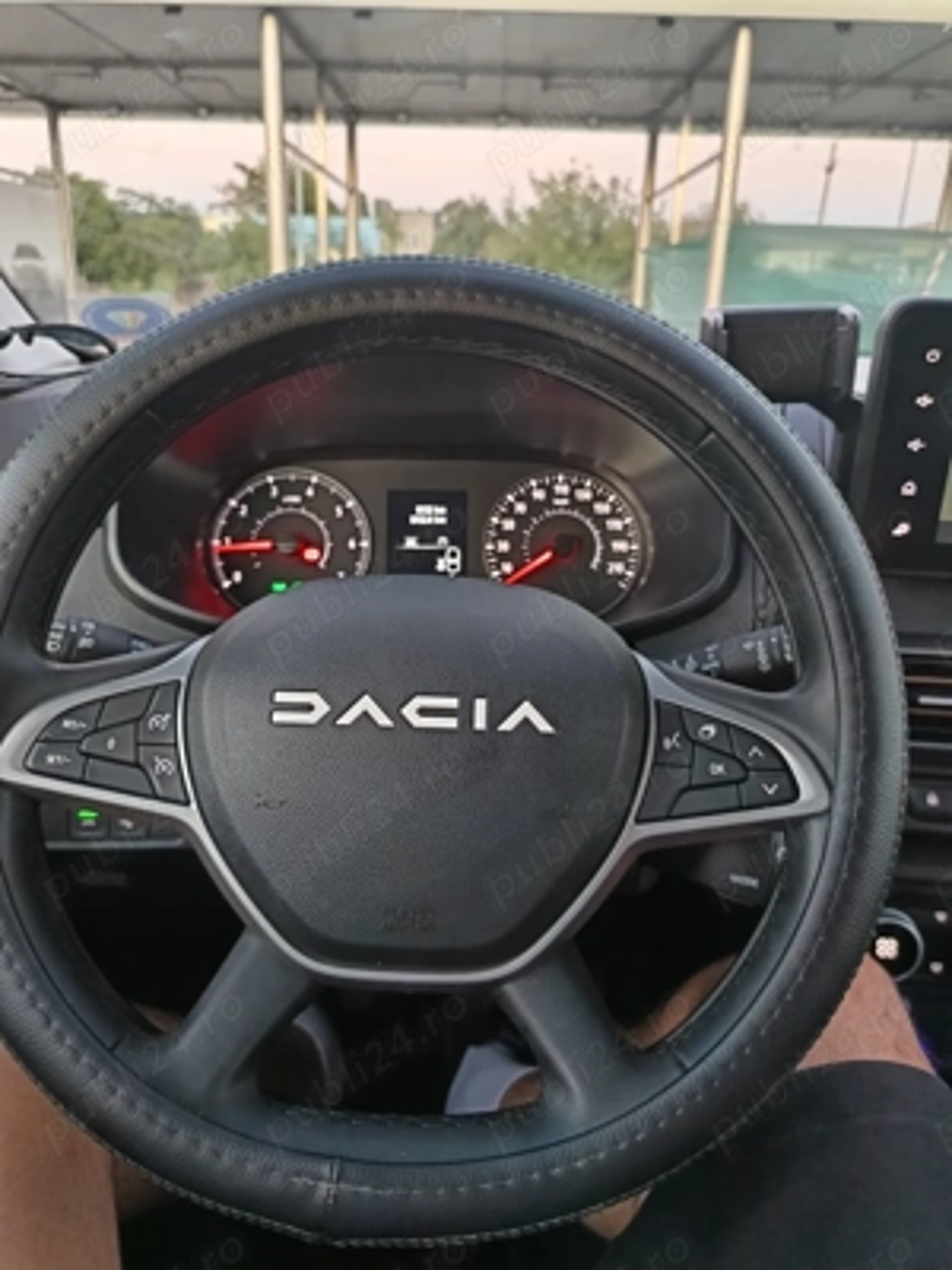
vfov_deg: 71.6
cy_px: 635
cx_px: 476
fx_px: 880
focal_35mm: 24
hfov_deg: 56.8
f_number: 1.7
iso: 1722
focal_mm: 5.31
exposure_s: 1/20
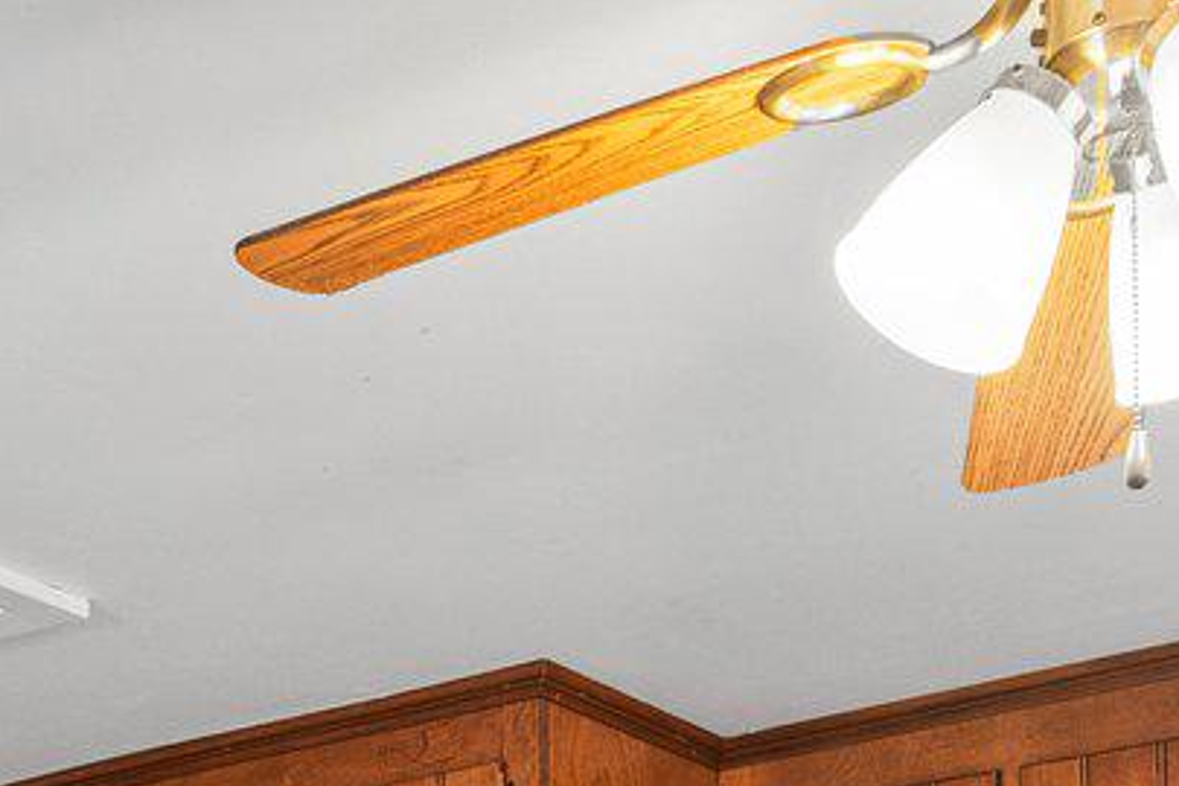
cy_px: 1565
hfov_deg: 24.7
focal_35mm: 81
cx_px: 277
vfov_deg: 14.2
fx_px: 2653
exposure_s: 1/3
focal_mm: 16
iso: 640
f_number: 8
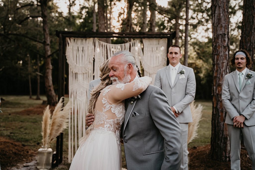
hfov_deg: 41.9
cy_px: 85
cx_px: 128
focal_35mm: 47
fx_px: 333
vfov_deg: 28.6
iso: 200
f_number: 2.8
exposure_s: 1/320
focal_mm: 47
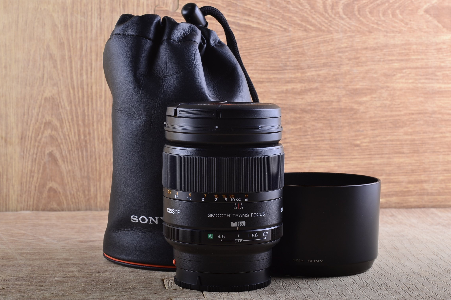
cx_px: 226
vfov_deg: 15.0
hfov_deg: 22.4
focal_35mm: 91
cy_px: 150
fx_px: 1140
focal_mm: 60
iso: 100
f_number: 14
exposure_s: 1/200
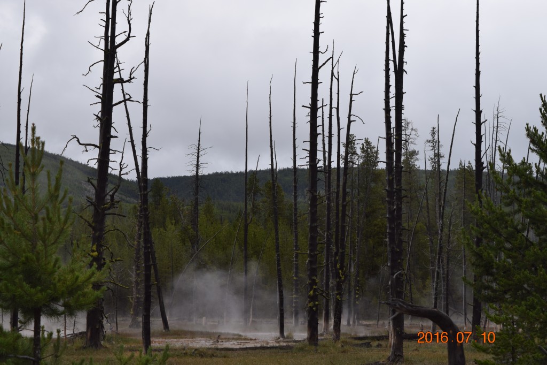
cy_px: 182
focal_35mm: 82
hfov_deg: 24.6
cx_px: 274
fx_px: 1253
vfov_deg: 16.5
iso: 100
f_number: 8
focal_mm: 55
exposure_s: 1/200
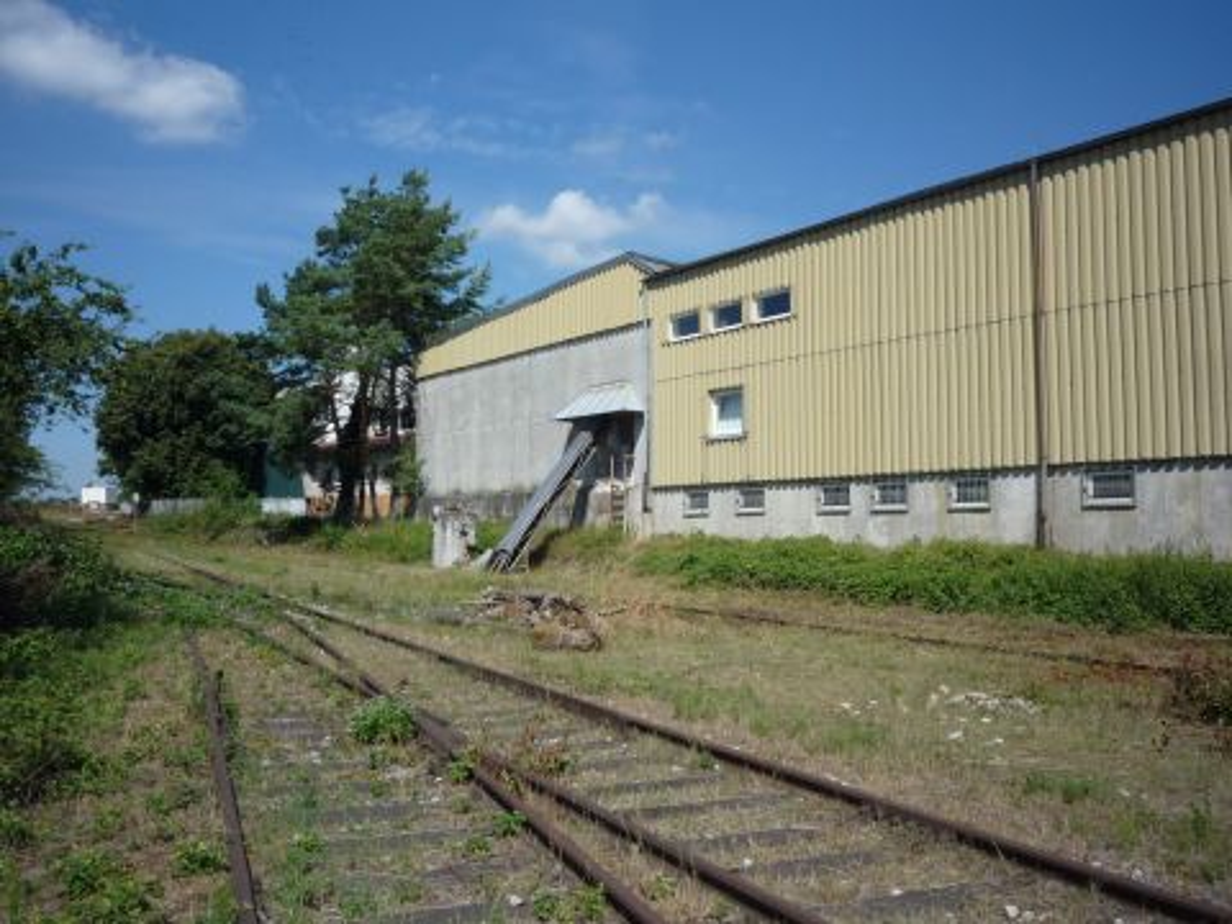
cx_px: 616
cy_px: 462
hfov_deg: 56.8
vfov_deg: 44.2
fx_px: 1139
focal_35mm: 32
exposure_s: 1/500
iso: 100
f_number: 5.6
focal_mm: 5.2
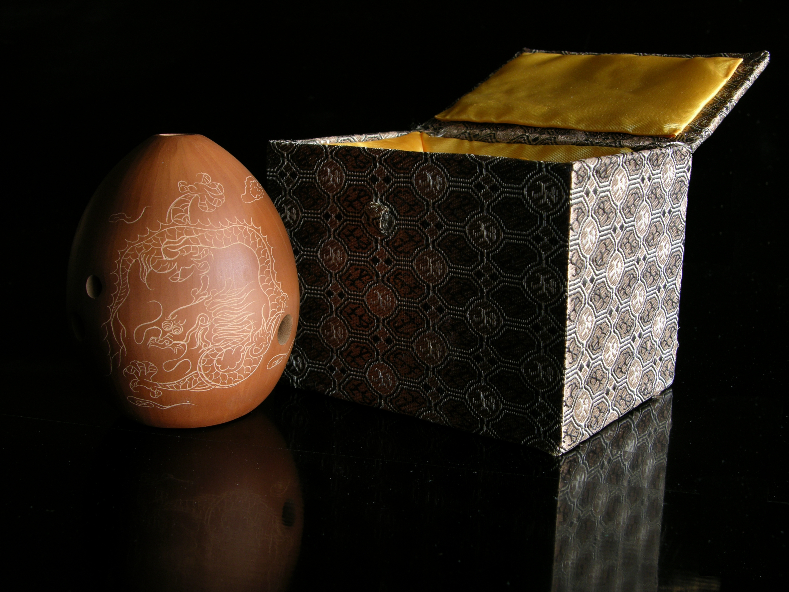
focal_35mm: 46
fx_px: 1048
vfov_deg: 31.5
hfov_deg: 41.2
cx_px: 394
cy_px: 296
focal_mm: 11.6
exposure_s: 1.27
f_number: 5.3
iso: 50
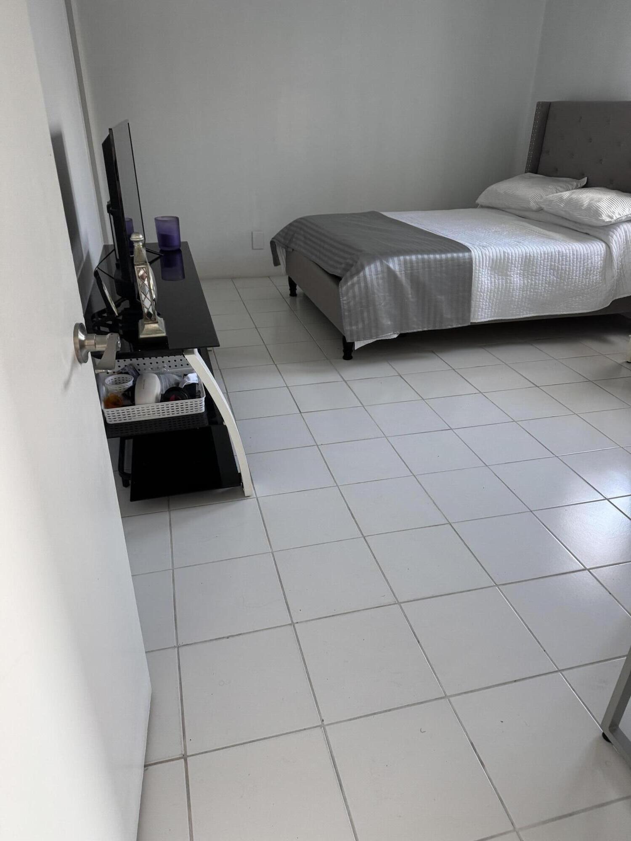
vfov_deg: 71.6
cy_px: 420
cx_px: 316
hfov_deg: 56.8
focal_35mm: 24
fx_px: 583
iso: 250
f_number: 1.78
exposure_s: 1/60
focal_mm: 6.76
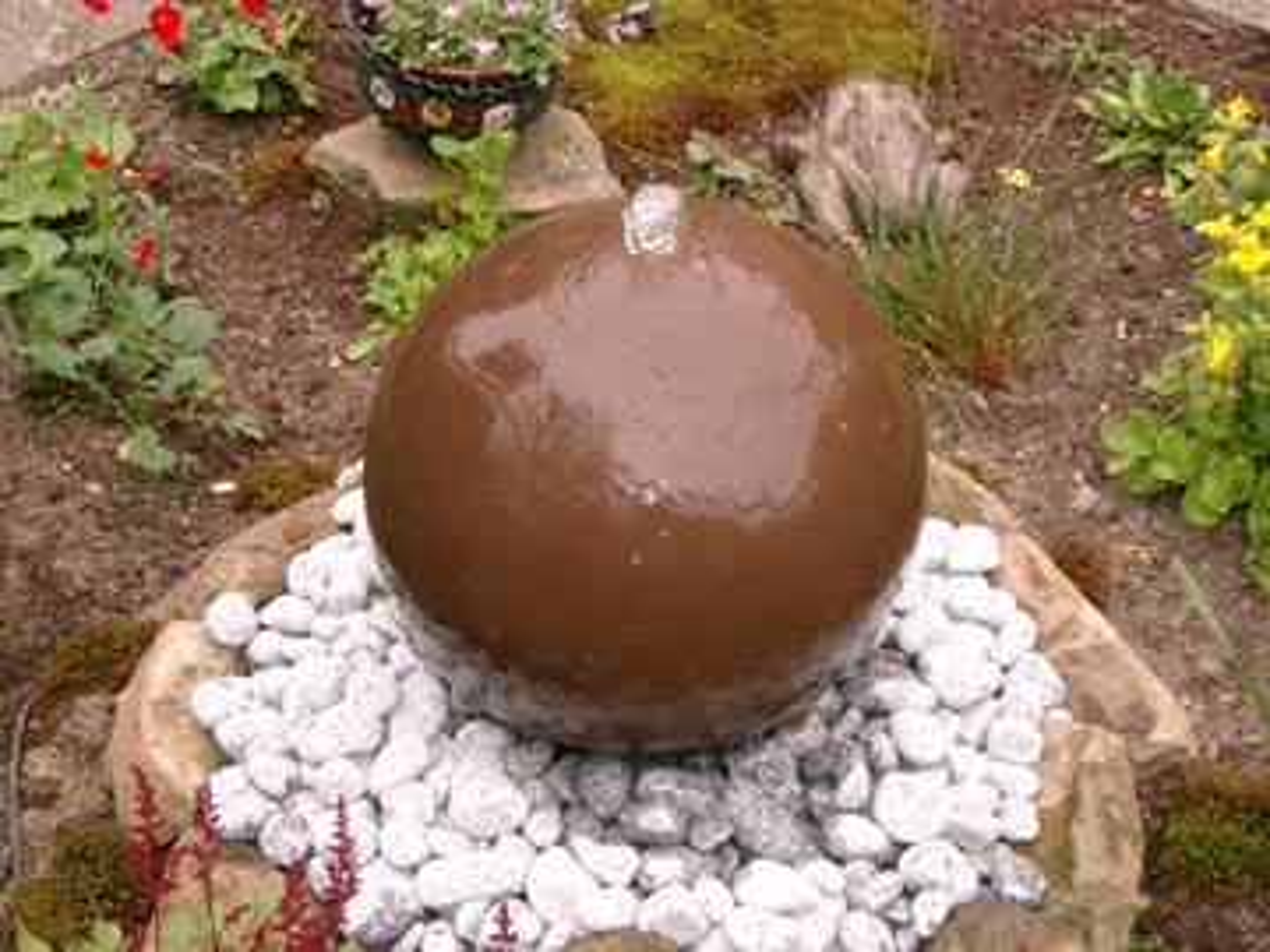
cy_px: 476
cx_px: 635
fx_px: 2275
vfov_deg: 23.7
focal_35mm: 62
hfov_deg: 31.2
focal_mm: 12.6
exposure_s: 1/400
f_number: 3.4
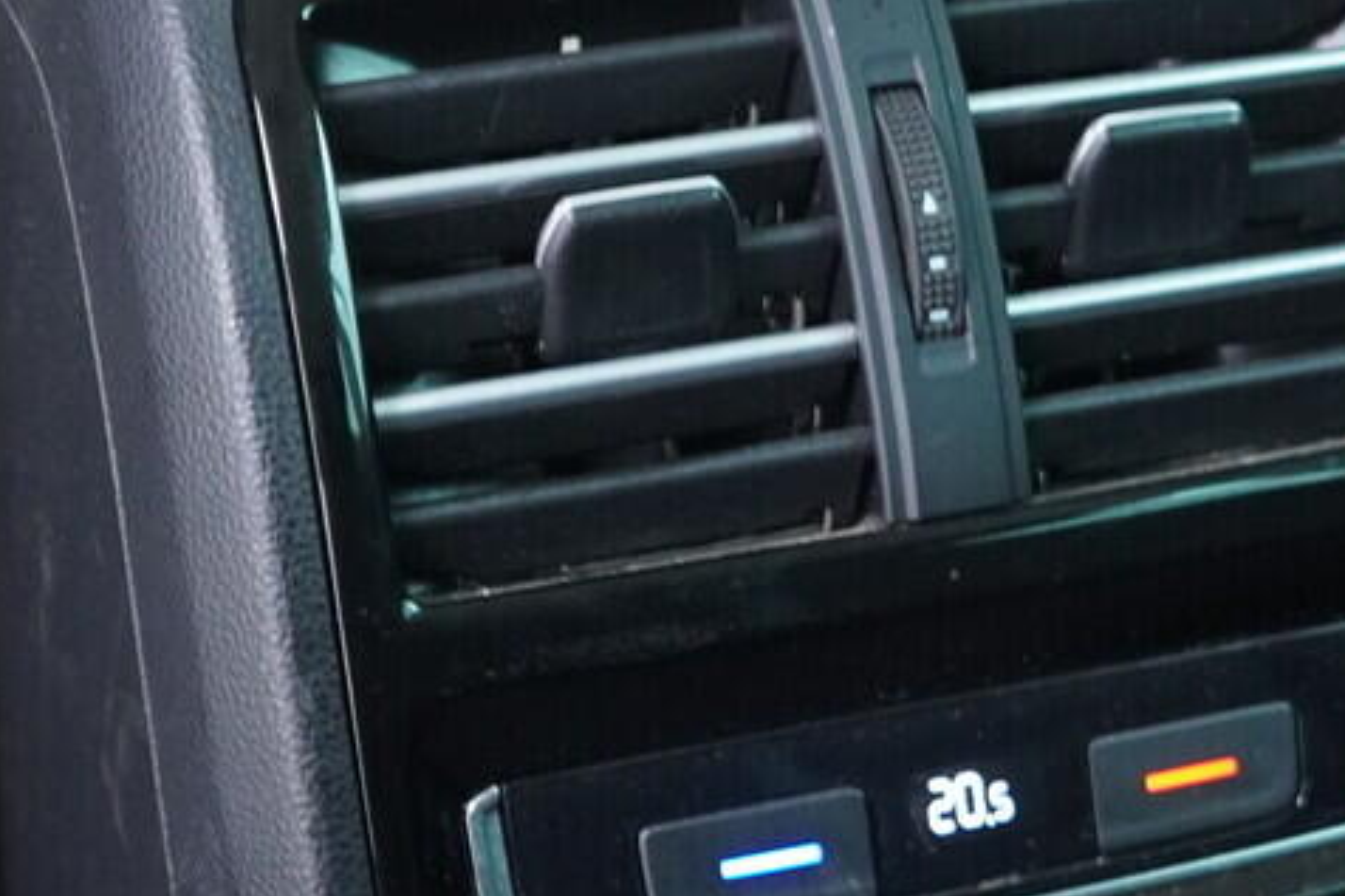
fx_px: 4071
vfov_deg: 12.5
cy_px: 608
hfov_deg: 18.7
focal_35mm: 109
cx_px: 887
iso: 2000
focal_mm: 24
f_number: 2.8
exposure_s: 1/40
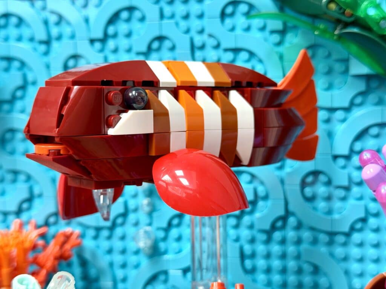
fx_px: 535
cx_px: 193
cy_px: 144
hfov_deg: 39.7
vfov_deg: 30.3
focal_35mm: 48
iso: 250
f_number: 1.78
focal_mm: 6.76
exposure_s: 1/60
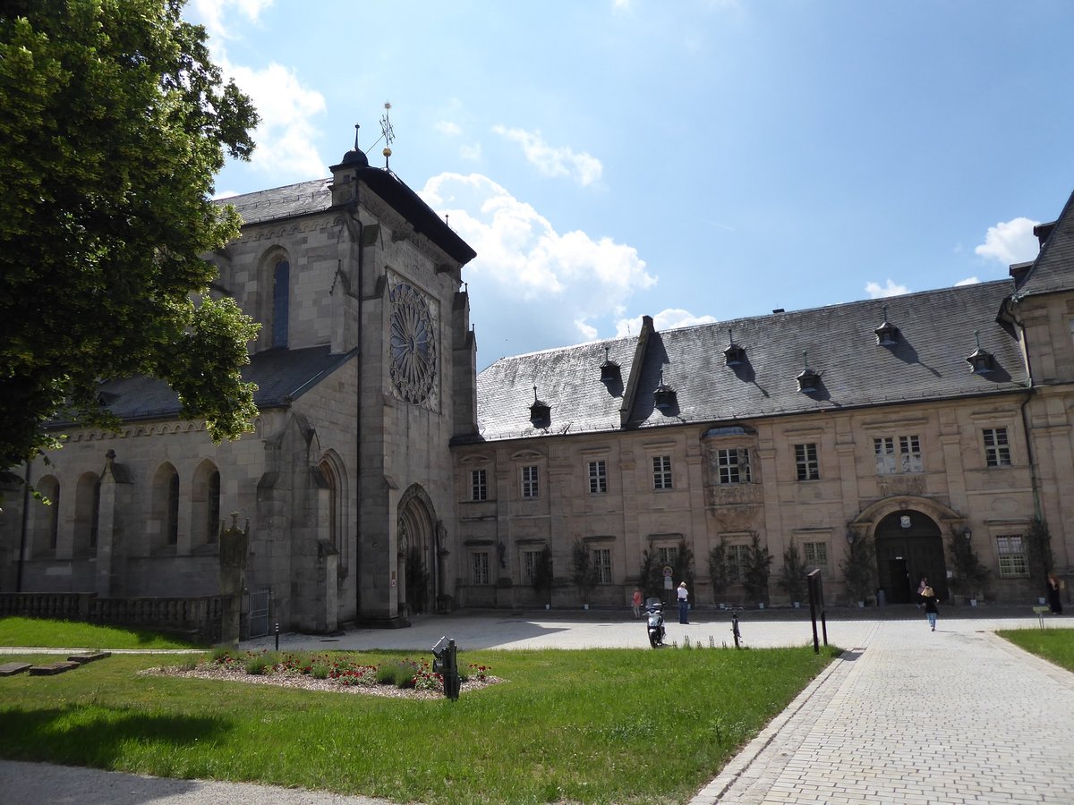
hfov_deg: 69.4
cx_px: 537
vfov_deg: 54.9
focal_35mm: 25
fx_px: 776
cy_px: 402
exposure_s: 1/1600
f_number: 3.3
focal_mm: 4.3
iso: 125
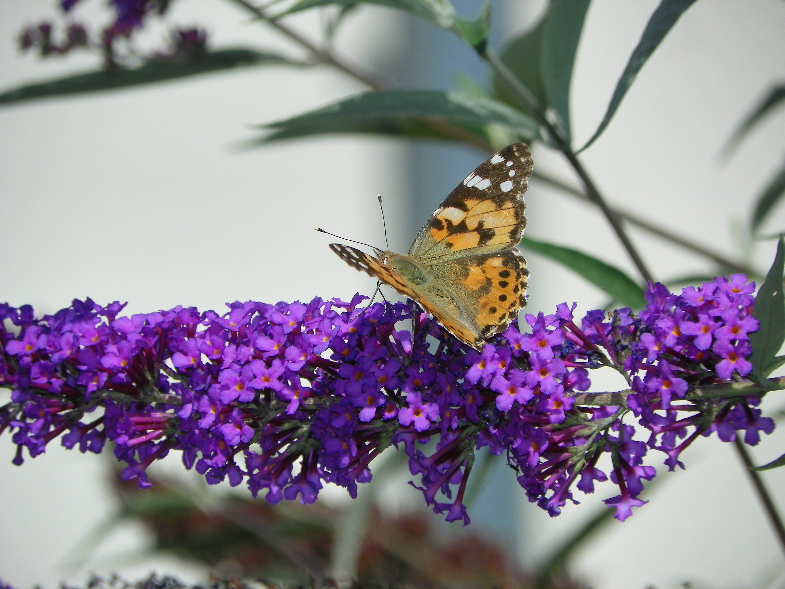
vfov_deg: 3.1
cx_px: 392
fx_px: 10906
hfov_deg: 4.1
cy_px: 294
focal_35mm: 481
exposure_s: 1/800
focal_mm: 85.6
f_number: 5
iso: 64
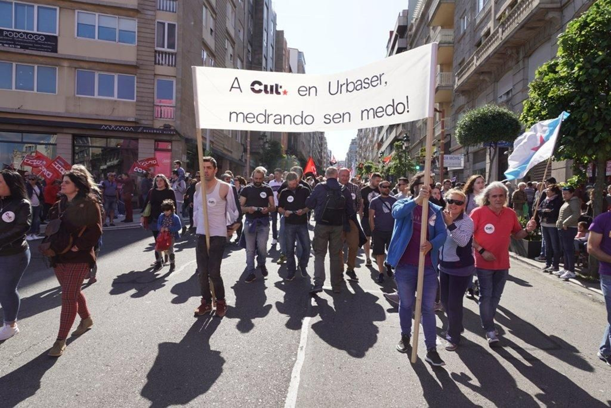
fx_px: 408
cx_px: 306
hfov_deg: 73.7
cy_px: 204
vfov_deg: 53.2
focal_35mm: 24
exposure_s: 1/125
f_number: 8
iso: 100
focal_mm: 16
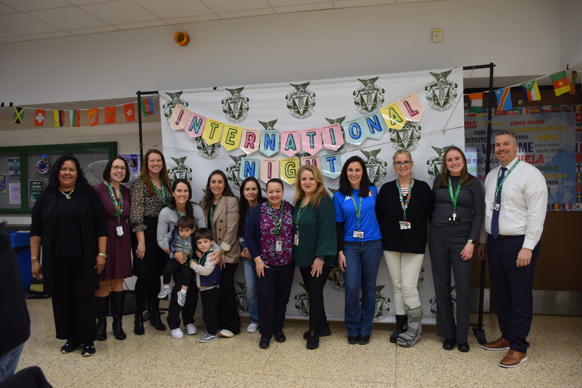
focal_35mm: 30
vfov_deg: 43.6
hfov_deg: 61.9
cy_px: 194
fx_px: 485
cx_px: 291
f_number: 3.5
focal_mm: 20
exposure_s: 1/60
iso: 800
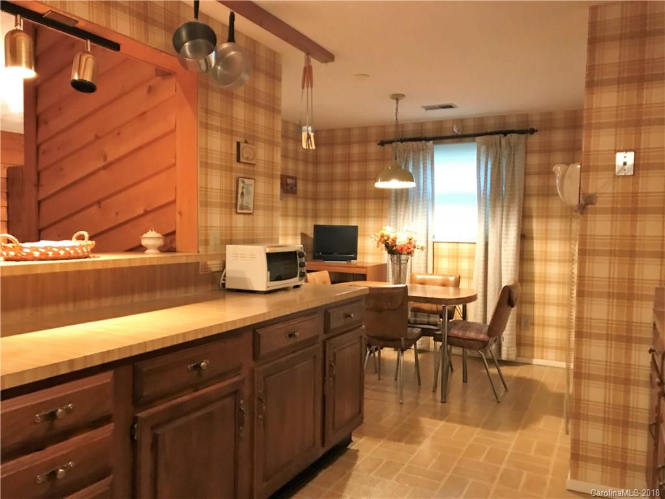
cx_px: 332
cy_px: 250
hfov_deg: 63.4
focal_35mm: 28
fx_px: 538
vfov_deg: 49.7
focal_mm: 3.99
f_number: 1.8
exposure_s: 1/9
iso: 100
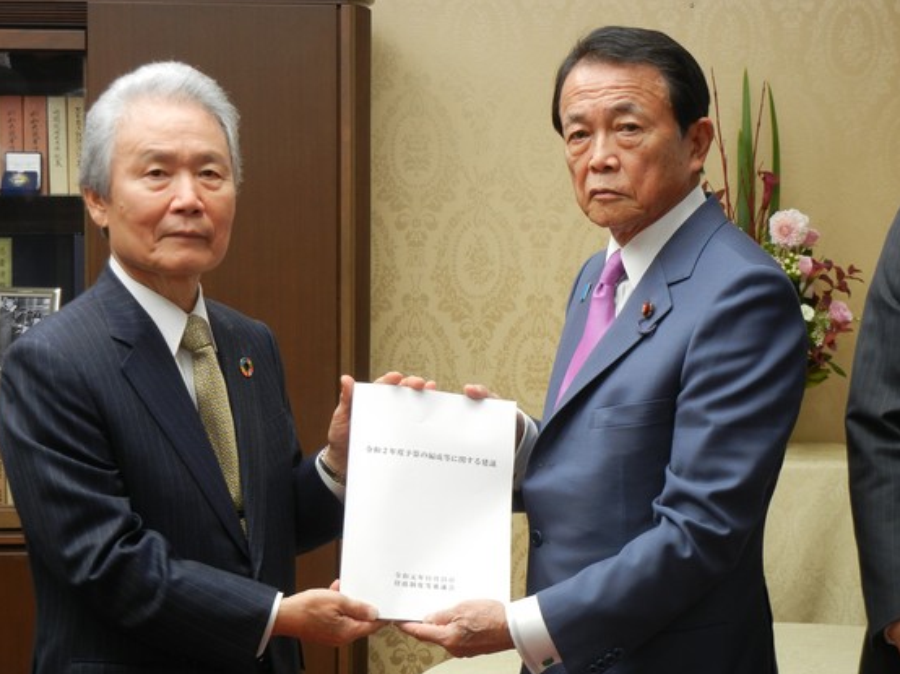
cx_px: 448
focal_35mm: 90
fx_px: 2339
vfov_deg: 16.4
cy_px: 339
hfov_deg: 21.8
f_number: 4.4
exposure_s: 1/30
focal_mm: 16
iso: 222
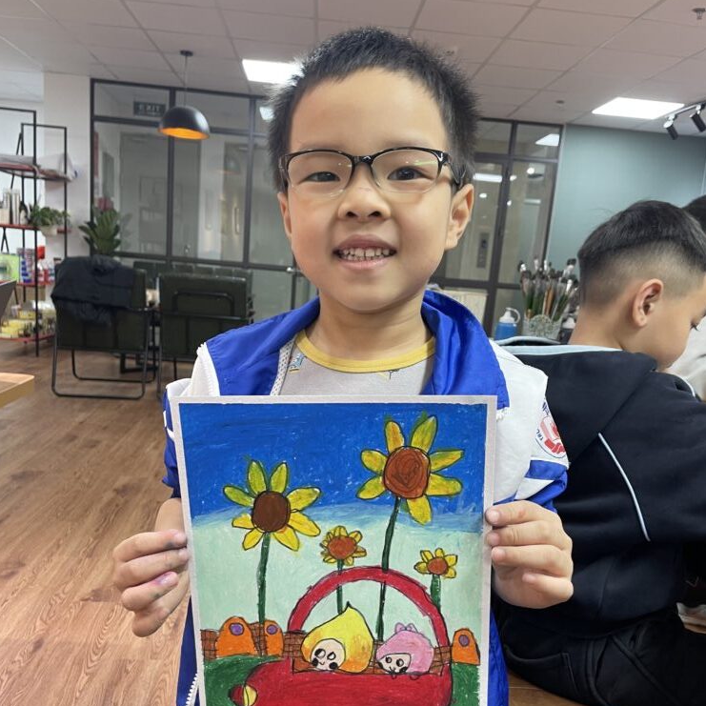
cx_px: 353
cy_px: 426
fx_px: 715
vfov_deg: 52.2
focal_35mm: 31
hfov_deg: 52.5
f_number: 1.6
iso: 64
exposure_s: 1/50
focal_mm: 4.2
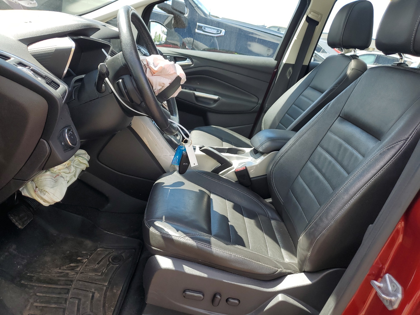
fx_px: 315
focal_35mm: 26
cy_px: 158
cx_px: 210
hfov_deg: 67.3
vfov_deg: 53.1
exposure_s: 1/476
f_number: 1.5
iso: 50
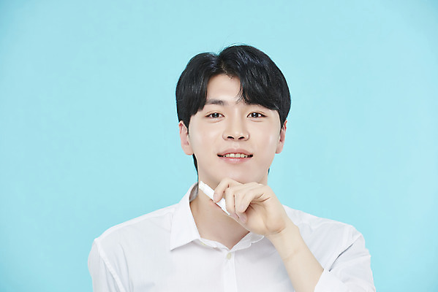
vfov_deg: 8.9
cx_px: 219
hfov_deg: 13.2
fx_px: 1887
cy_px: 146
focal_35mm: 155
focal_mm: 155
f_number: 7.1
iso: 64
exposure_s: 1/125
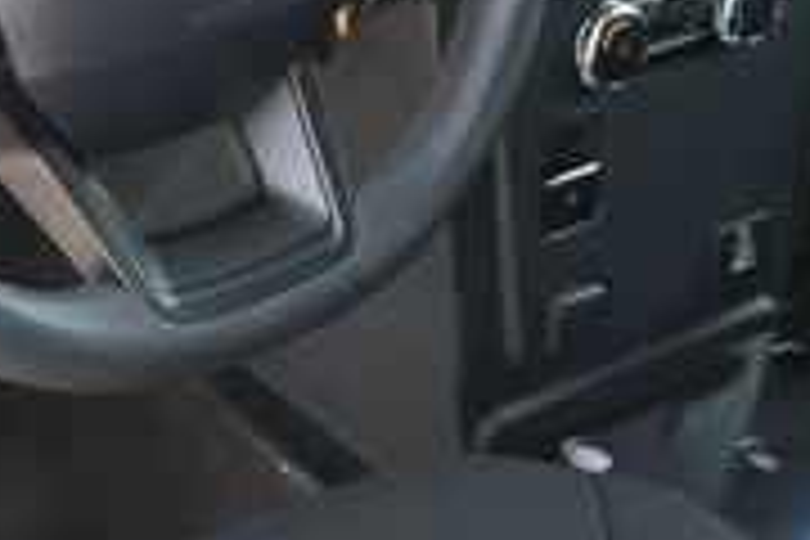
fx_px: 2337
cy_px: 63
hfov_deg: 19.5
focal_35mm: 104
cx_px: 216
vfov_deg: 13.1
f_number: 3.8
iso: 500
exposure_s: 1/125
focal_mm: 19.5
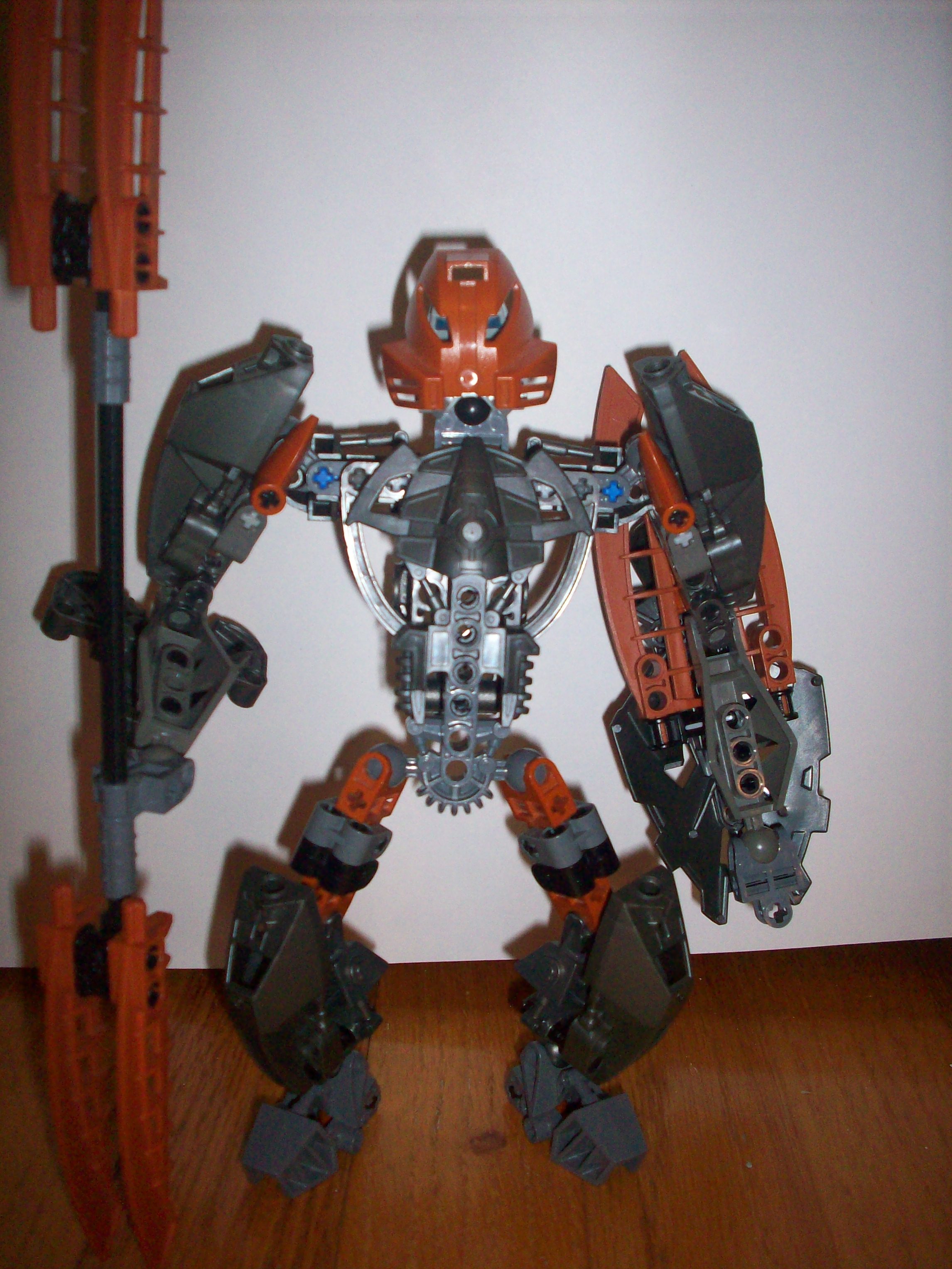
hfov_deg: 38.7
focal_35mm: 37
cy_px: 634
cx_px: 476
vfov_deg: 50.1
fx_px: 1357
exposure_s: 1/64
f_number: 2.8
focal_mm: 6.2
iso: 160
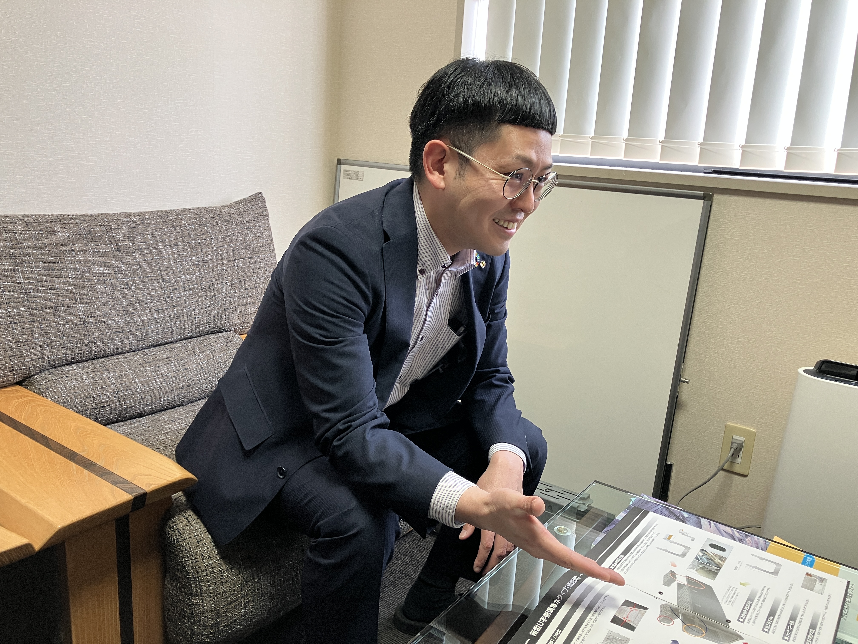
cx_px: 429
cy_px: 322
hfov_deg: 63.4
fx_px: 694
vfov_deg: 49.7
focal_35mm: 28
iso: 64
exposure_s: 1/50
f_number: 1.8
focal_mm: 3.99
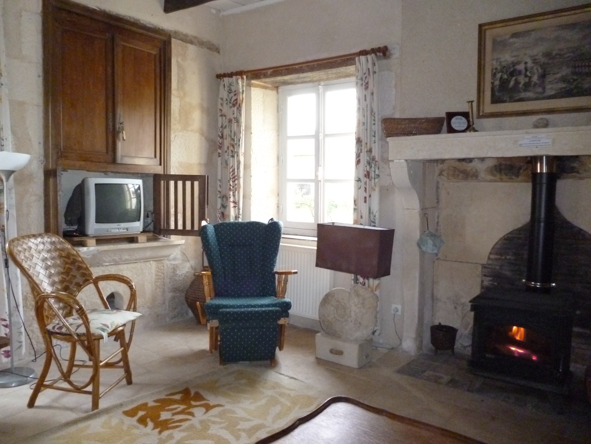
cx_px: 296
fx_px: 478
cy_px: 222
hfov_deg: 63.4
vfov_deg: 49.7
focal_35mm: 28
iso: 640
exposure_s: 1/60
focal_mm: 5
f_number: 3.1
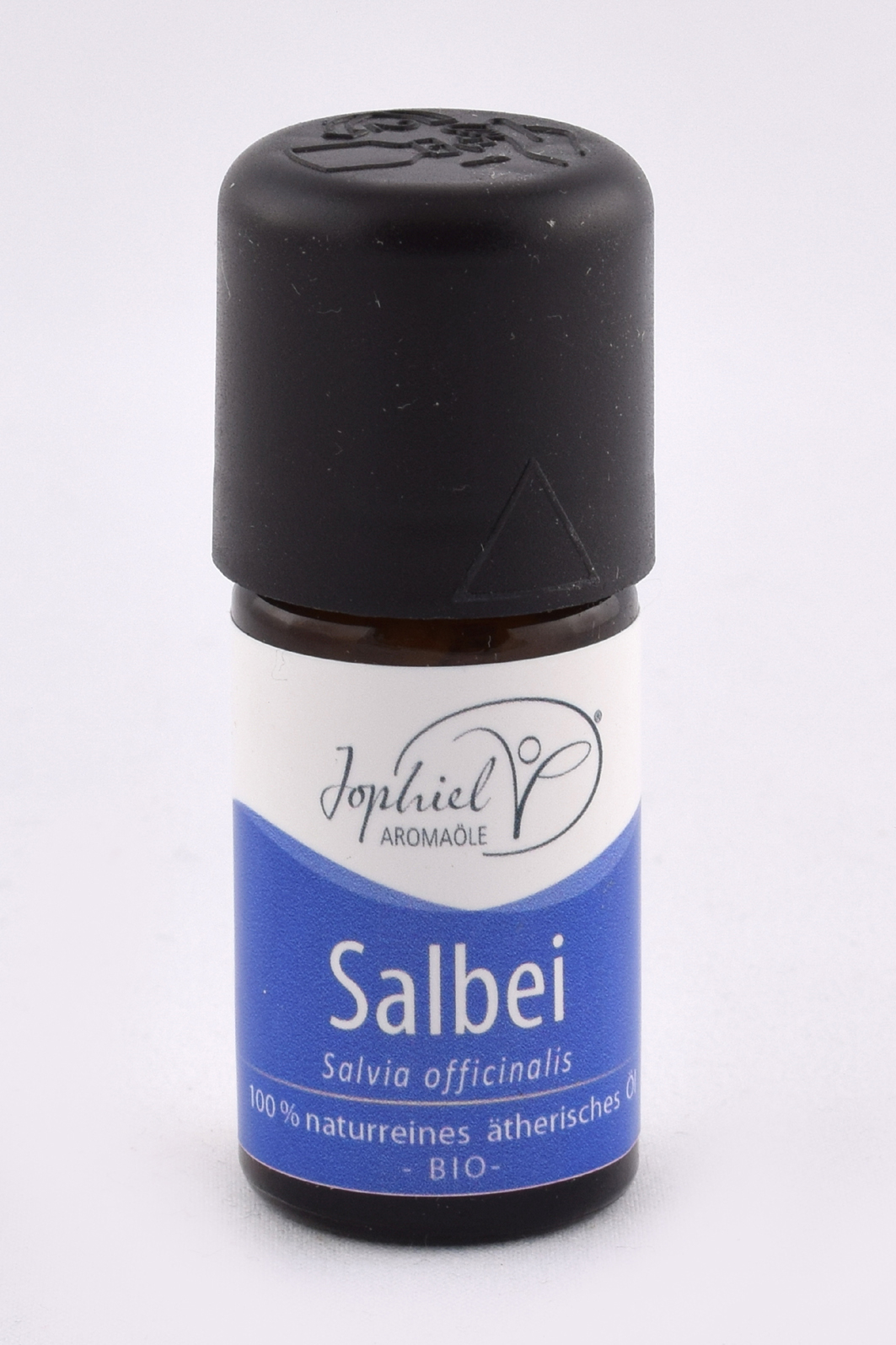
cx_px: 448
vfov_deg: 24.6
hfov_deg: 16.5
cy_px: 672
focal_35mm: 82
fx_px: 3080
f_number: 11
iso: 200
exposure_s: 1/125
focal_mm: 55
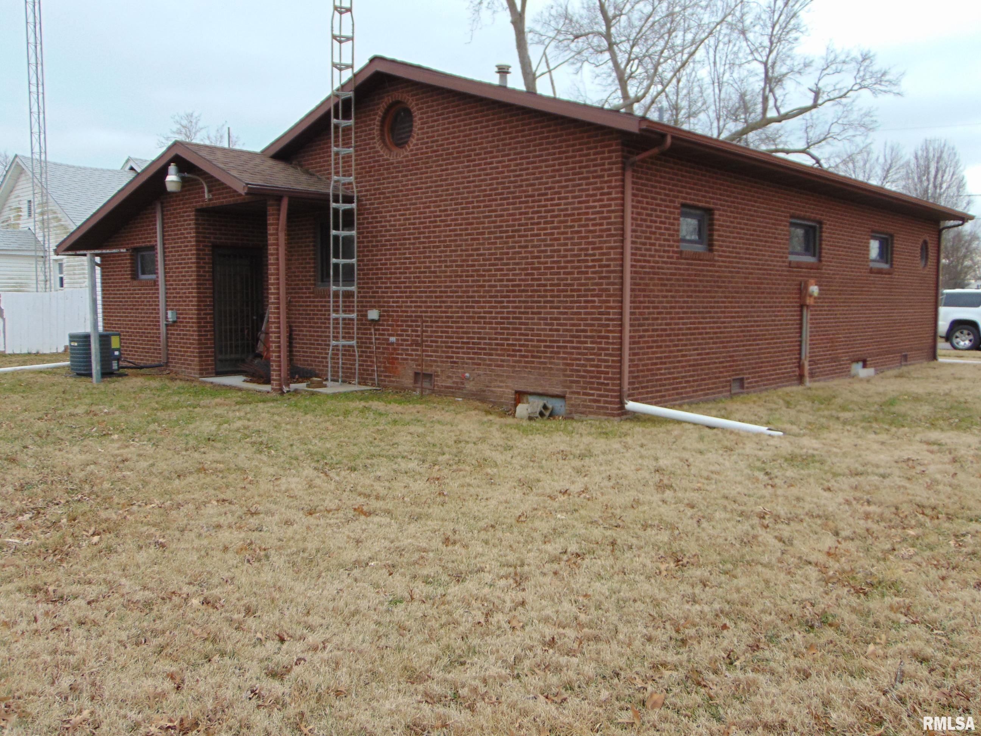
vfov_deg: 46.8
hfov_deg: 60.0
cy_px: 368
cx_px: 490
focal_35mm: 30
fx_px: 850
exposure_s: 1/60
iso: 80
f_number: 3.1
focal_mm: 5.4
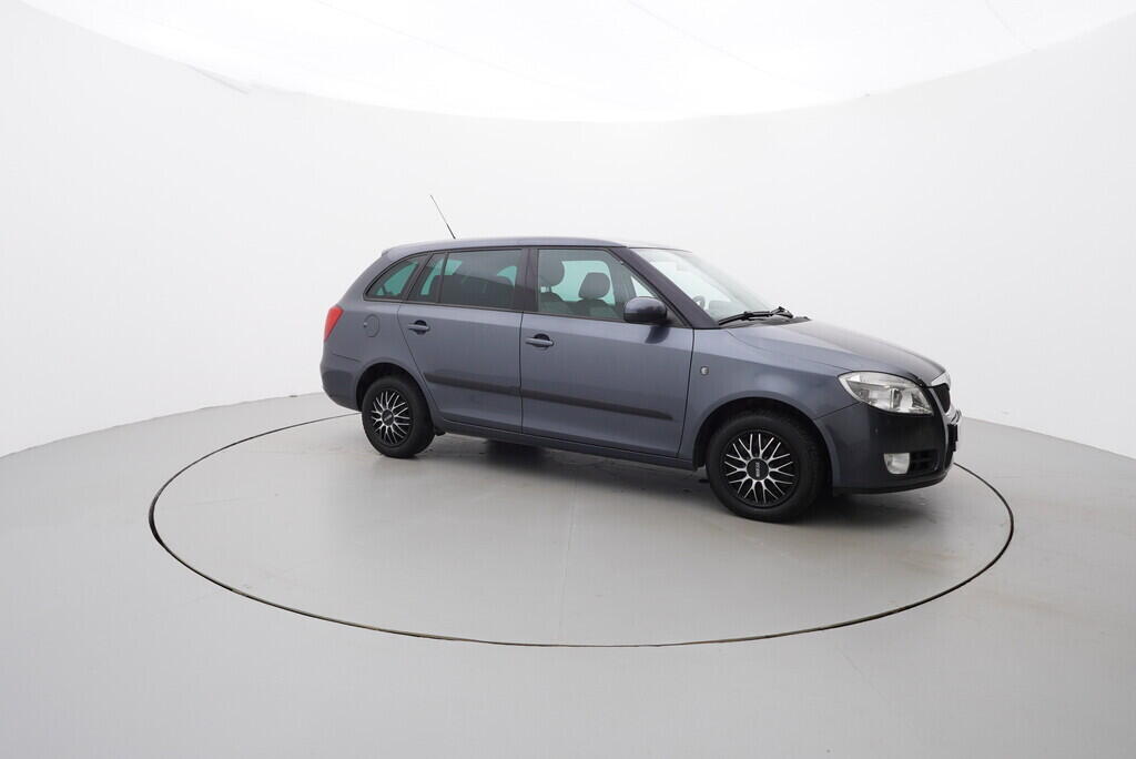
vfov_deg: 56.2
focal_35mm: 22
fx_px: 710
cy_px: 380
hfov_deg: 77.3
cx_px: 568
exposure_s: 1/80
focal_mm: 15
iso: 200
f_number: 5
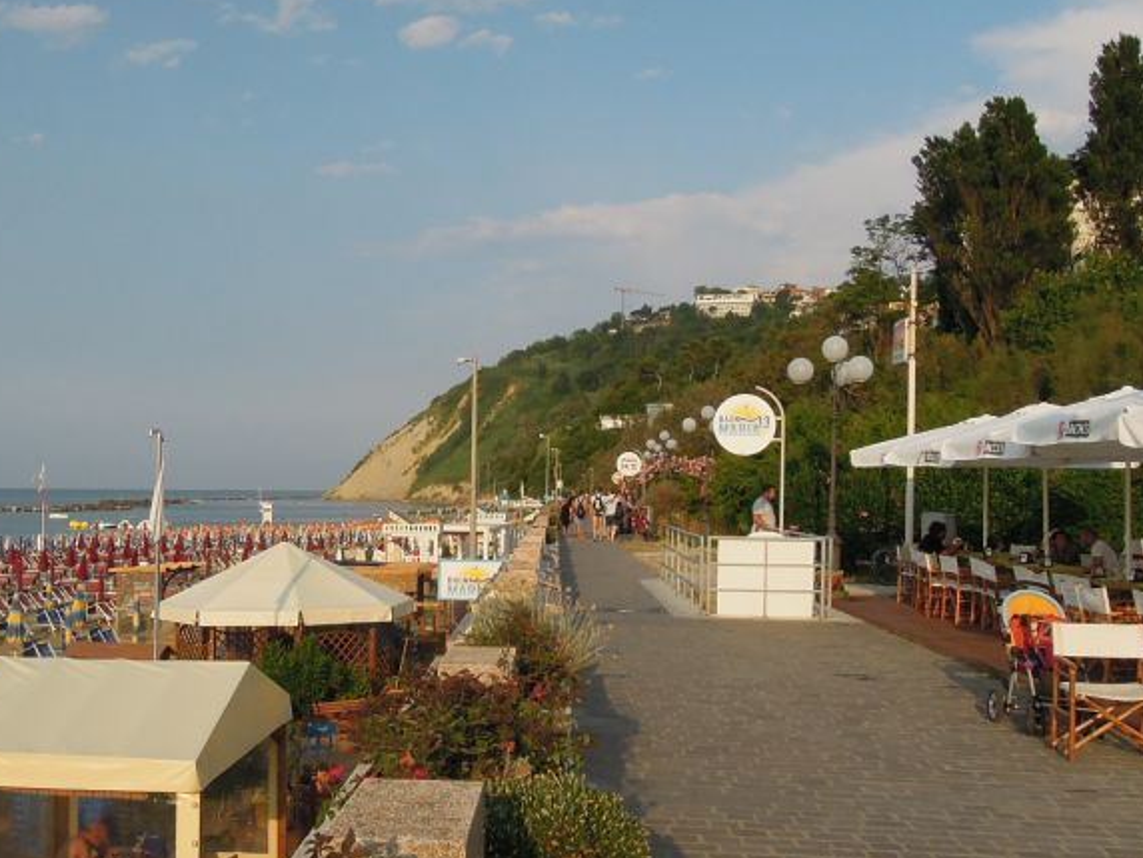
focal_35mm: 43
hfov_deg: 43.3
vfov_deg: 33.5
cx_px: 386
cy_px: 486
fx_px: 1420
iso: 160
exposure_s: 1/1600
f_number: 4
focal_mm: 4.3
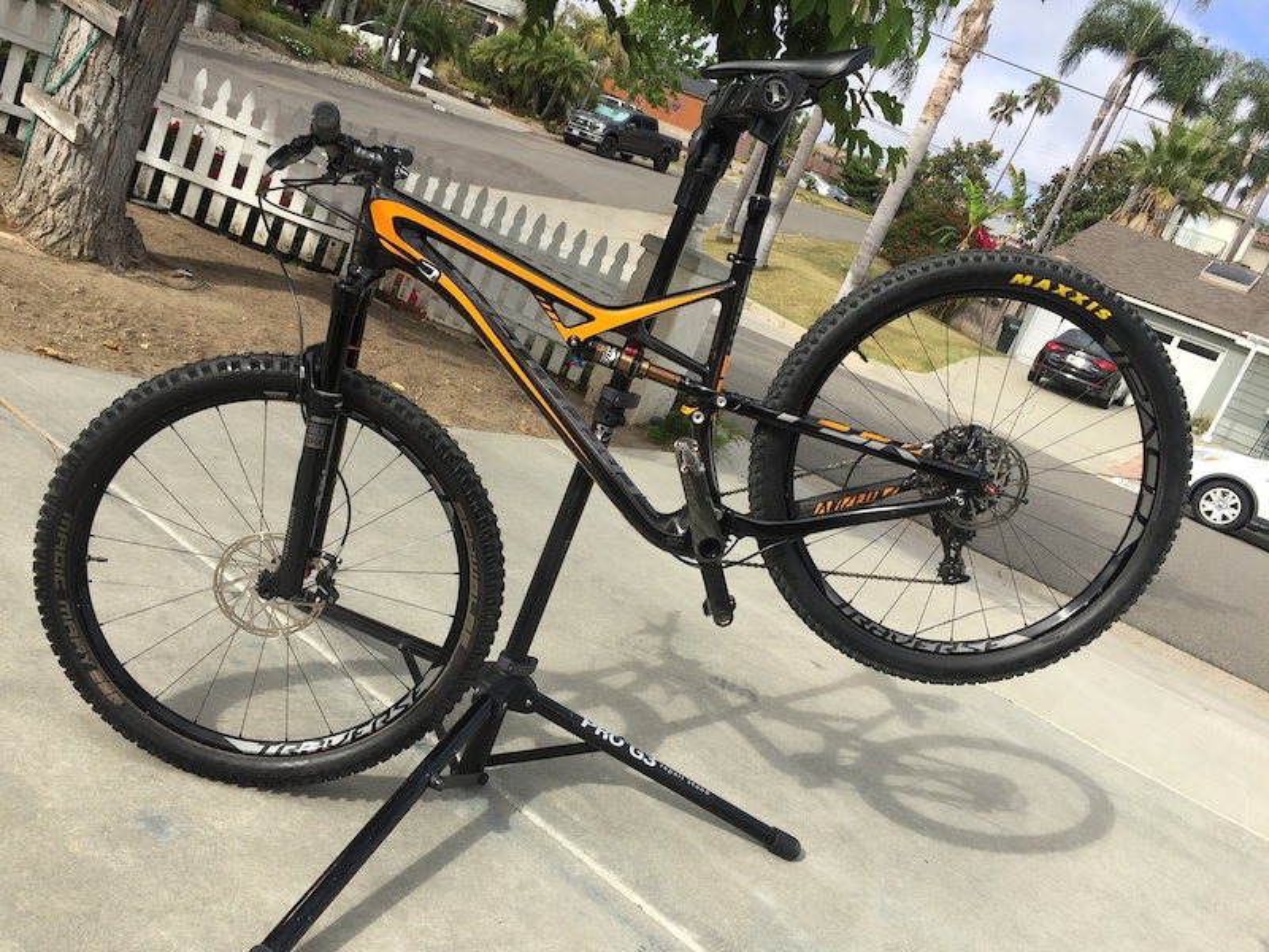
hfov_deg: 61.7
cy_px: 476
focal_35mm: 29
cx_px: 634
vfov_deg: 48.2
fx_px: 1063
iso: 32
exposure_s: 1/920
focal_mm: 4.15
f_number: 2.2
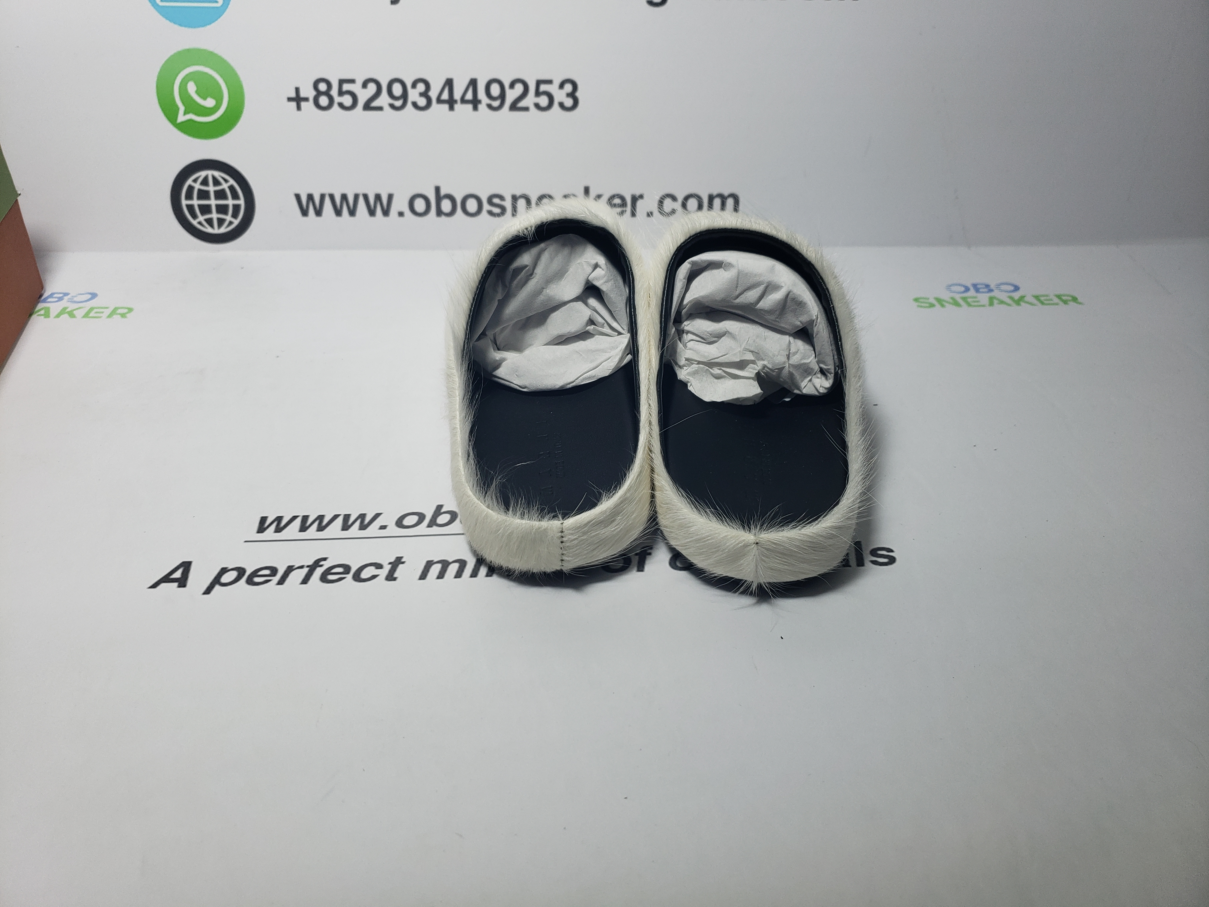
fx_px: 908
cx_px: 604
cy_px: 454
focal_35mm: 26
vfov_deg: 53.1
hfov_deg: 67.3
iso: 50
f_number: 1.5
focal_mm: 4.3
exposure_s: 1/482
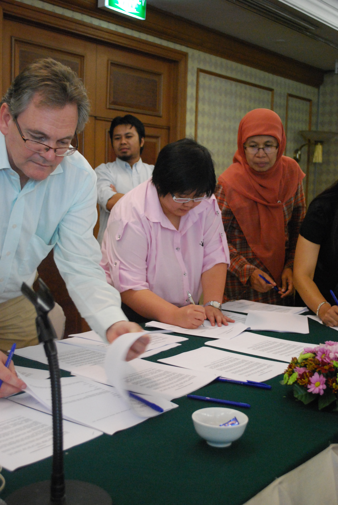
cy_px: 252
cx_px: 169
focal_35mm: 45
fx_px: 632
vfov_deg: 43.6
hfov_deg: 29.9
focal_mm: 30
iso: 1600
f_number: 4.8
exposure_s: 1/25
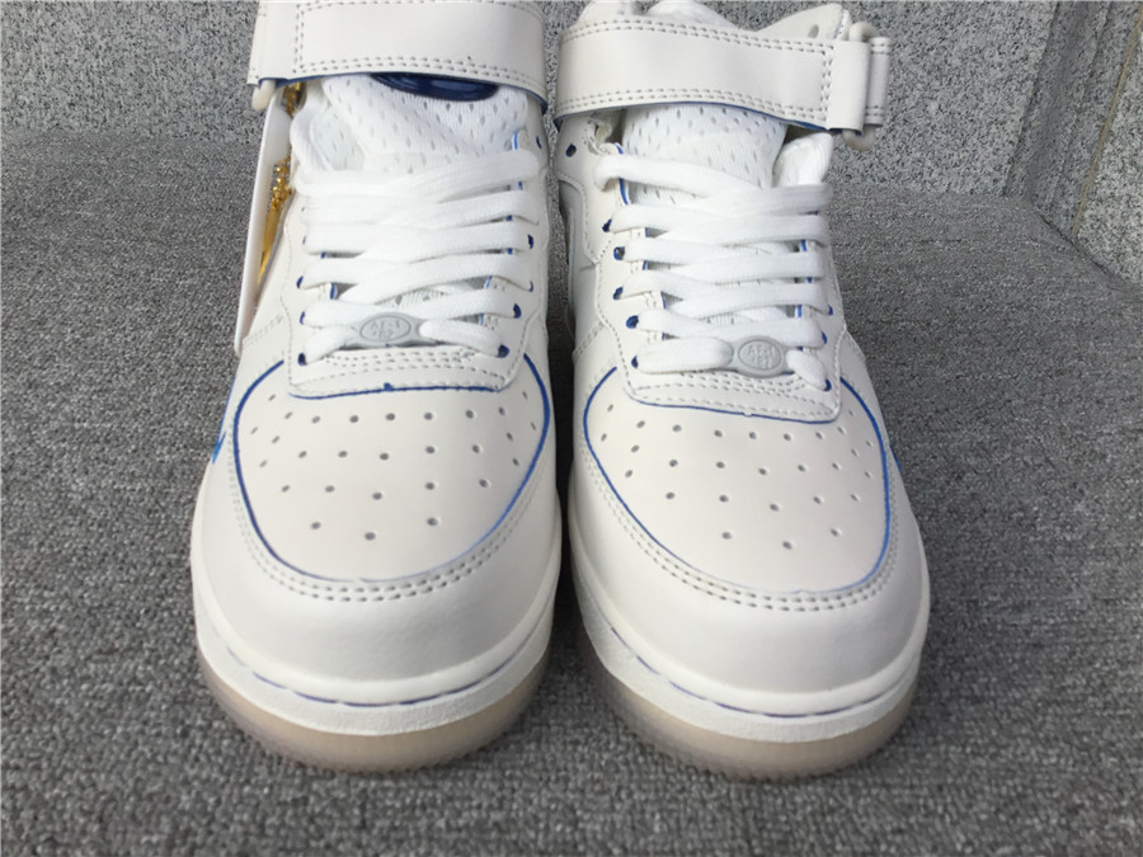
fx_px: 1024
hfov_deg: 58.4
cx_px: 572
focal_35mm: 31
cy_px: 428
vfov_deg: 45.4
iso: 25
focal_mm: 3.3
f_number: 2.4
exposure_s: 1/741
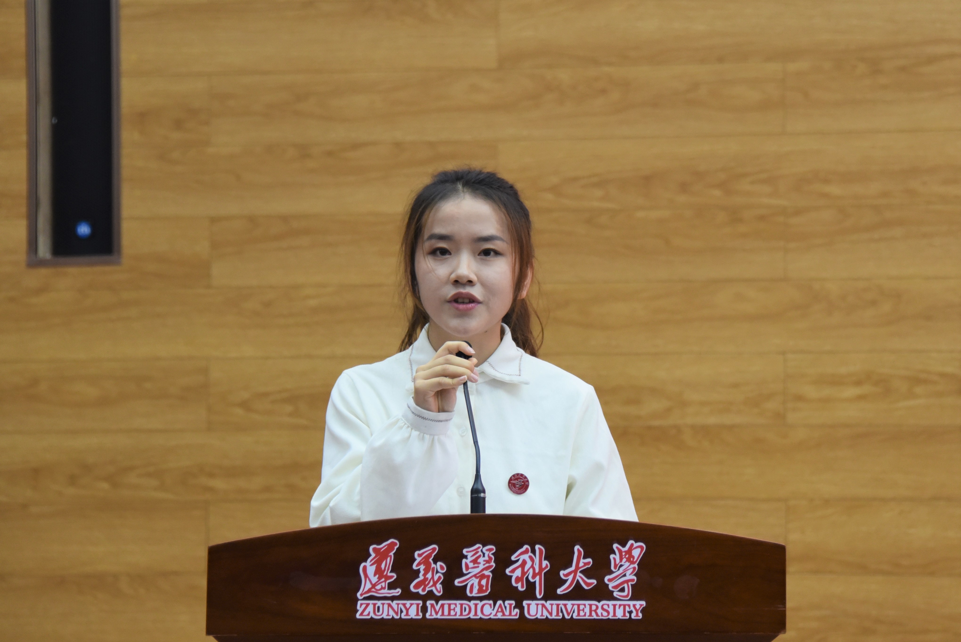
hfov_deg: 15.2
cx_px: 480
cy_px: 321
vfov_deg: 10.2
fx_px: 3605
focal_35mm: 135
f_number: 5.6
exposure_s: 1/125
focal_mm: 135
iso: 1800
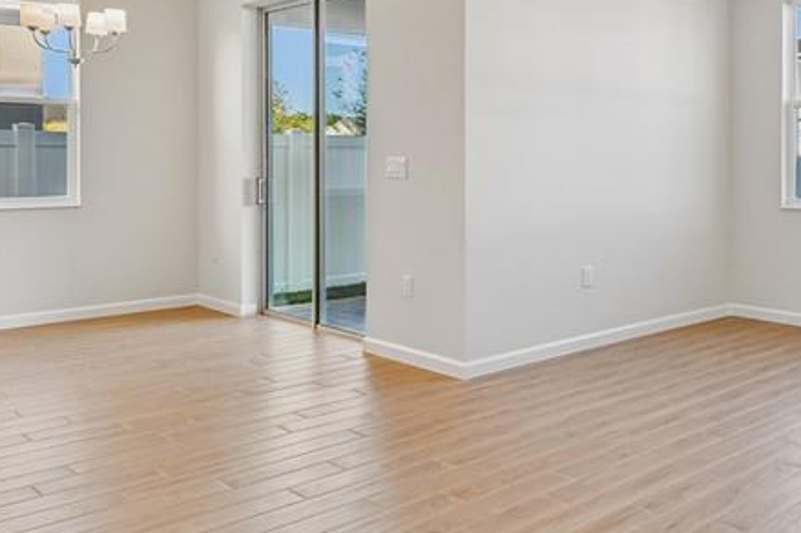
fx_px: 778
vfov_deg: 37.4
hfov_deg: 49.6
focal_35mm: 35
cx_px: 692
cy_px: 175
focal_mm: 10
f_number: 6.3
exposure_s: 1/60
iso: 100
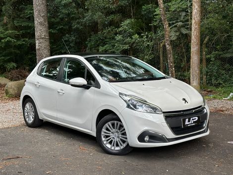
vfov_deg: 30.3
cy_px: 88
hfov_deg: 39.6
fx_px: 324
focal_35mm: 48
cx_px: 116
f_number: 1.78
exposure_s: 1/284
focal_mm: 6.86
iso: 64
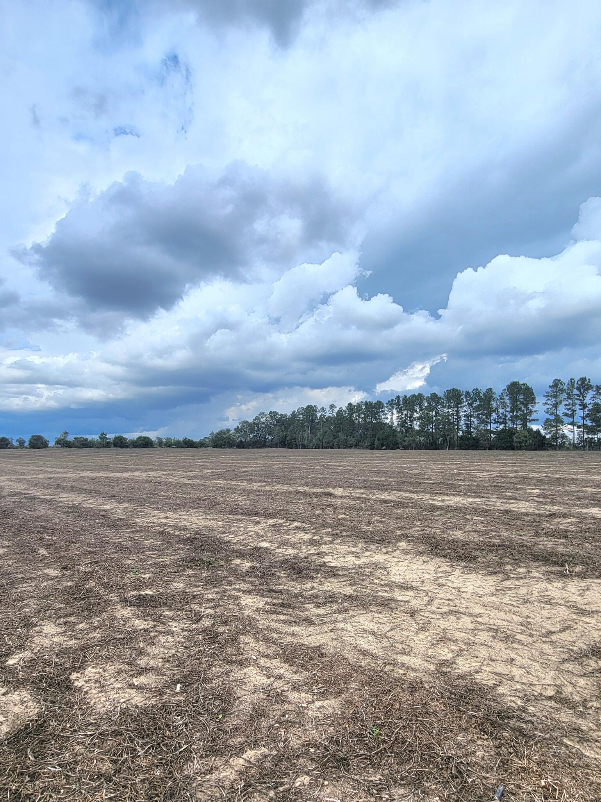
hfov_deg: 68.6
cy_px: 438
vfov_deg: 84.4
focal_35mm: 19
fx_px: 440
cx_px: 283
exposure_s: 1/2500
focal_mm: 2.2
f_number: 2.2
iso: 50
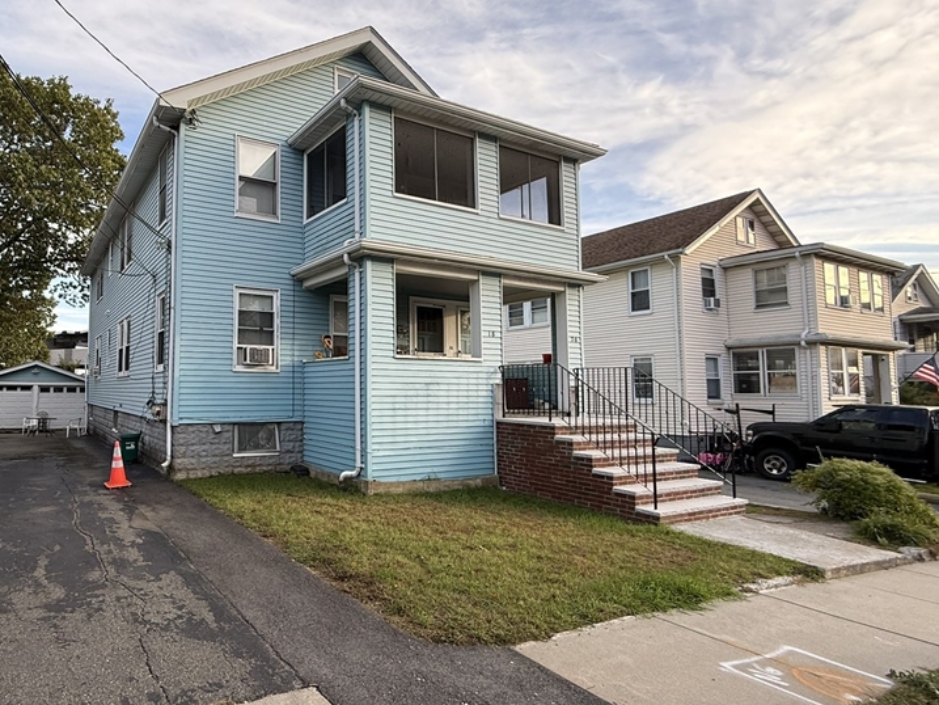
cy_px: 356
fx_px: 543
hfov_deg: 77.7
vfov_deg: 66.0
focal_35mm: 20
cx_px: 276
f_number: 2.2
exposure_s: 1/316
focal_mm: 2.22
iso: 64
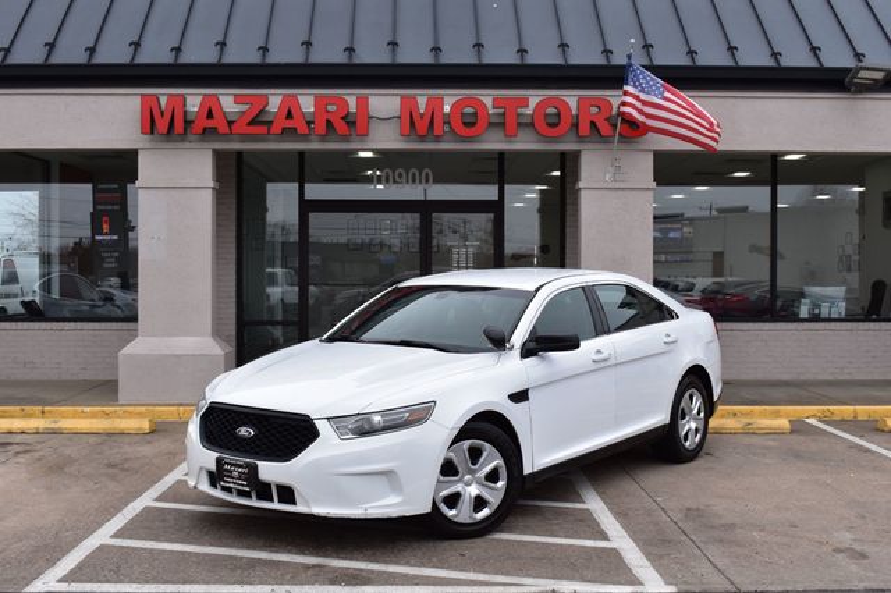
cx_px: 446
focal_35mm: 42
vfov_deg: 31.9
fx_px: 1039
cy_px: 296
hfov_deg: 46.4
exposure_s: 1/250
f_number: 10
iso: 400
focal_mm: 28
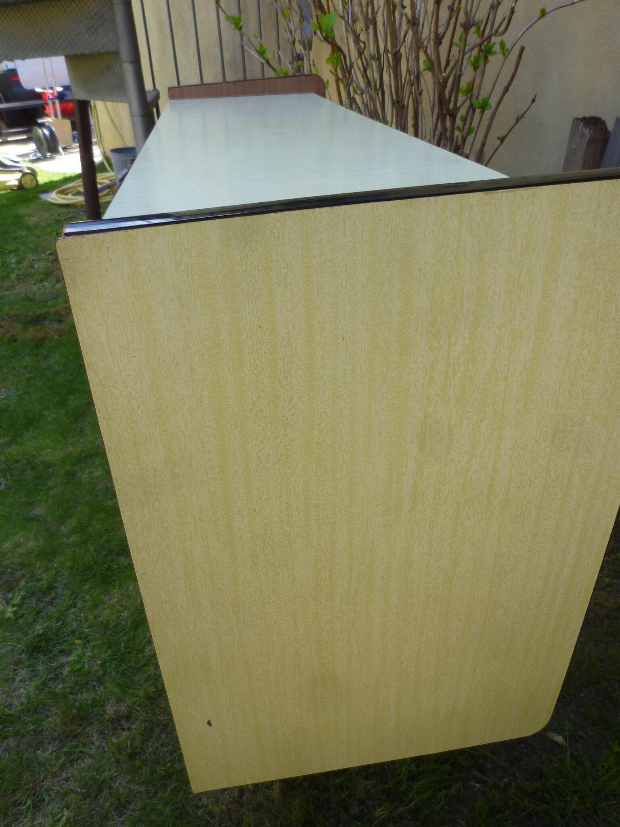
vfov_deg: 69.4
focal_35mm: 25
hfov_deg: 54.9
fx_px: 597
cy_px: 414
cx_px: 310
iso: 80
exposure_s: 1/100
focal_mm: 4.5
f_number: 3.5
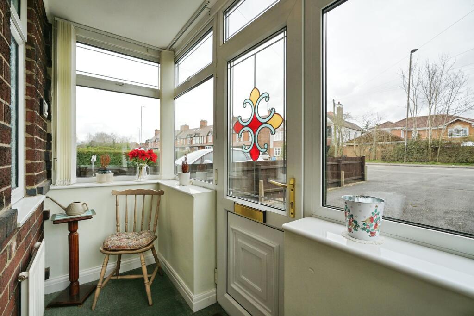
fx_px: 211
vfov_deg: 73.8
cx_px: 237
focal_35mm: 16
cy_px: 158
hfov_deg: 96.7
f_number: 7.1
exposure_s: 1/500
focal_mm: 16
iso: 640
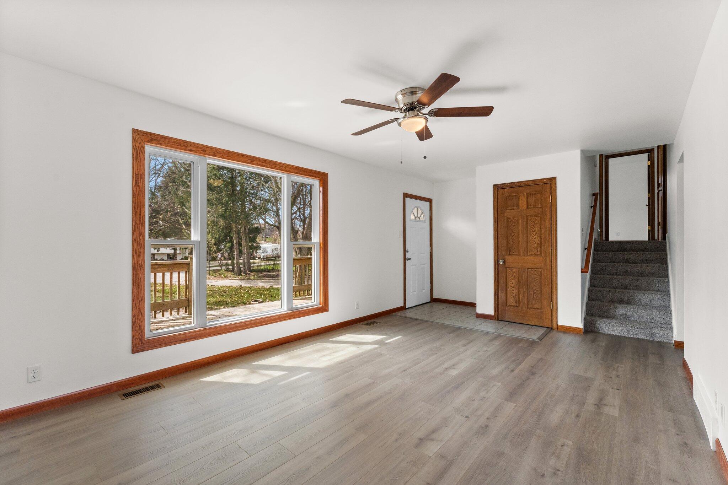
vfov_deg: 75.8
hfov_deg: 98.9
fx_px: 311
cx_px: 364
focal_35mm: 15
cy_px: 242
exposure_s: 1/100
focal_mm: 15.4
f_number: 9
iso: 2000
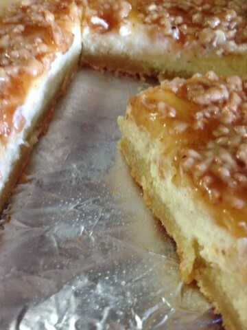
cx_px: 124
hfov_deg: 42.9
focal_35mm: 33
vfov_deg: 55.4
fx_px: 314
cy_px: 165
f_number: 2.4
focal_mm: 4.12
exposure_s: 1/20
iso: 160
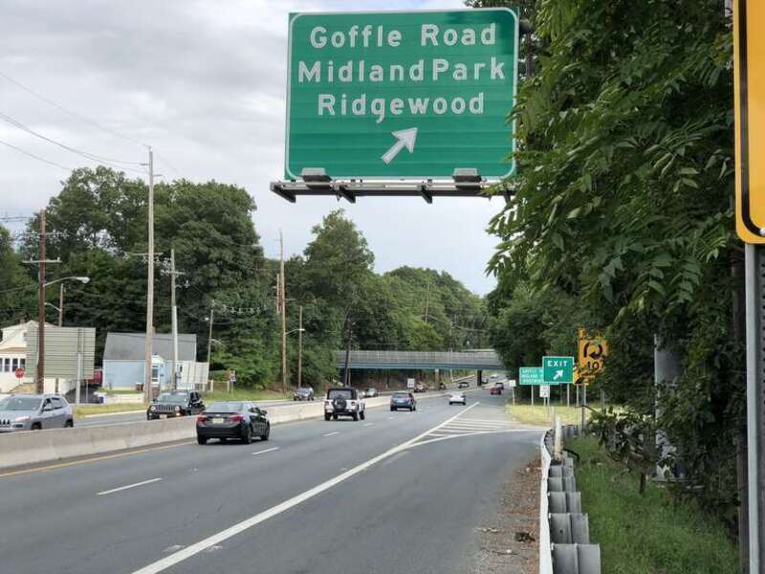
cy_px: 287
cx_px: 382
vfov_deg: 28.0
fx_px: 1149
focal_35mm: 52
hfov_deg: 36.8
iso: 16
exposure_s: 1/401
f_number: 2.4
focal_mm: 6
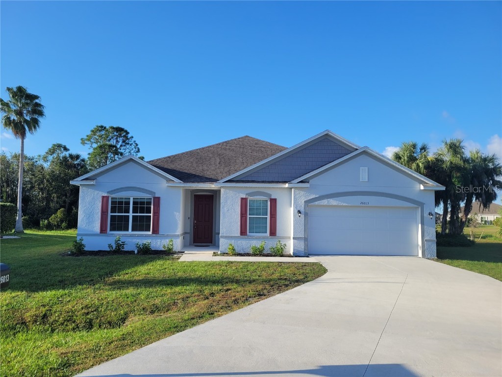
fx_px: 377
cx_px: 251
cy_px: 188
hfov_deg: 67.3
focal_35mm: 26
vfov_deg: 53.1
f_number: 1.8
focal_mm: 5.4
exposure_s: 1/1513
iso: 40
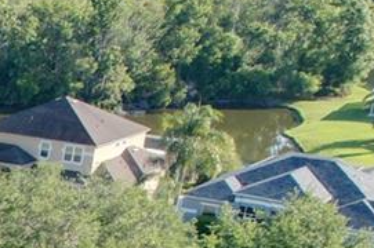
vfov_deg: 9.9
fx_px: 1349
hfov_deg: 12.3
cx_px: -541
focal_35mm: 130
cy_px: 475
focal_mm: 8.38
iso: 100
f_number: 2.8
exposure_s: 1/200
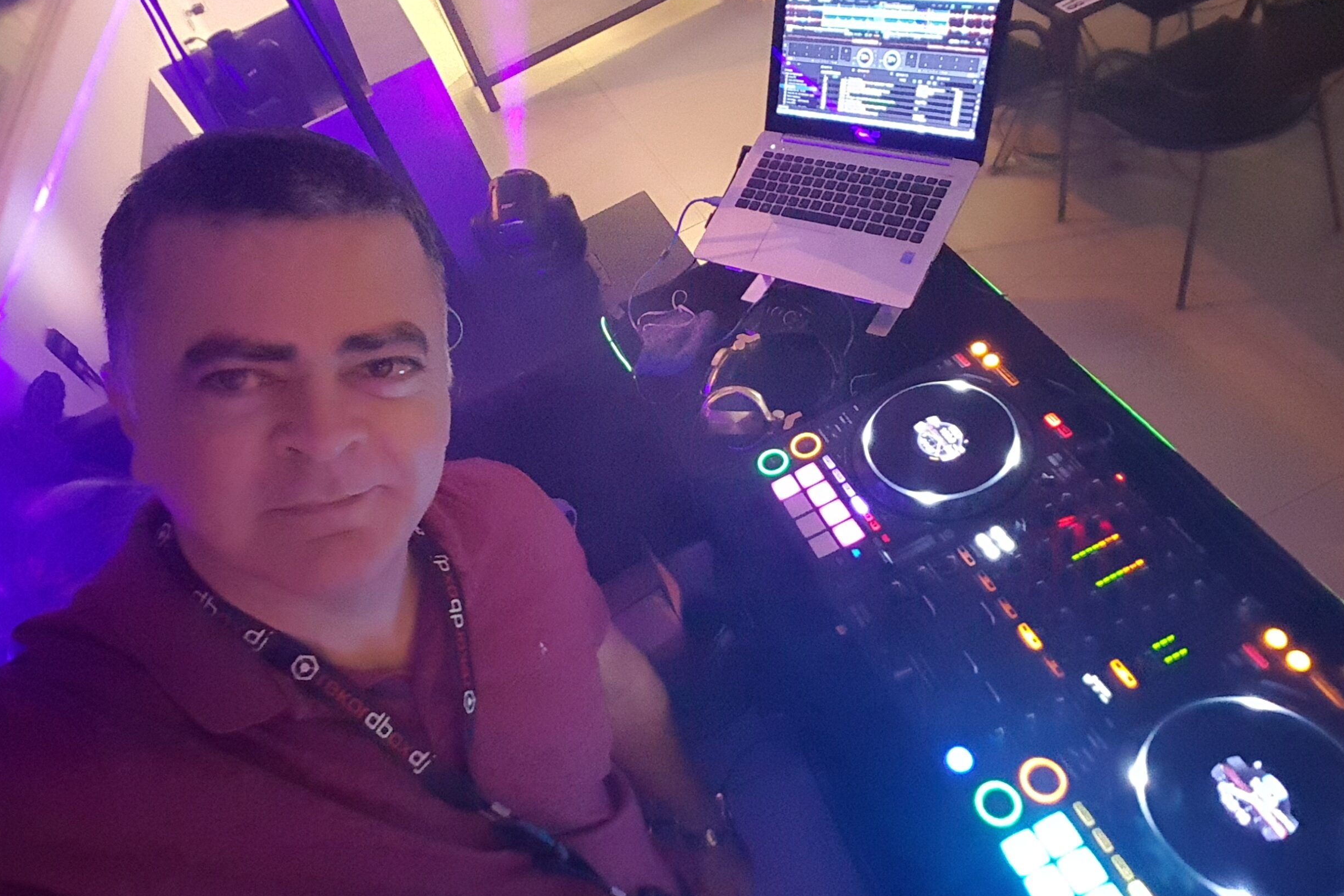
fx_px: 859
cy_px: 421
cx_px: 652
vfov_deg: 55.1
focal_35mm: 23
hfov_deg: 76.1
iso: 1000
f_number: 1.7
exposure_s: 1/12
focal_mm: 2.1
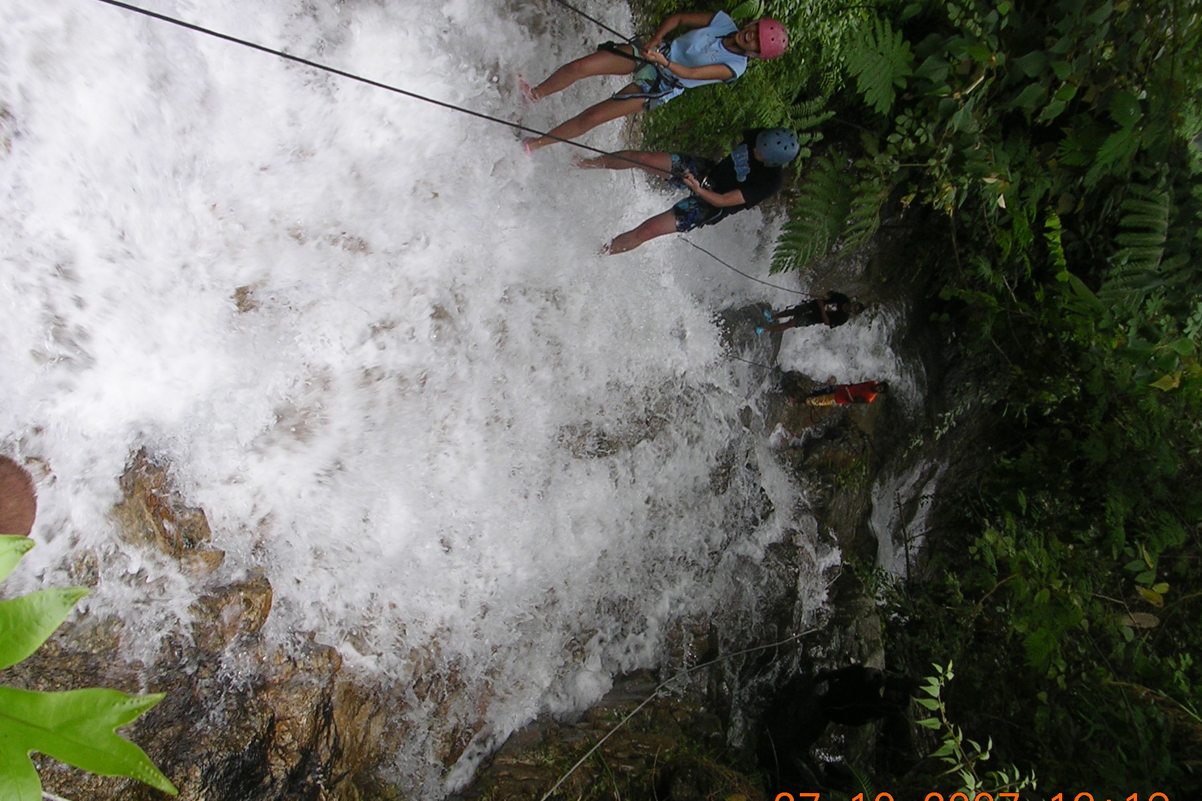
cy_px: 411
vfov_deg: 27.0
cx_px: 579
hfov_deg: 39.6
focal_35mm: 50
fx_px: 1669
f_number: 3
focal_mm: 6.6
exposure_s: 1/81.6
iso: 50
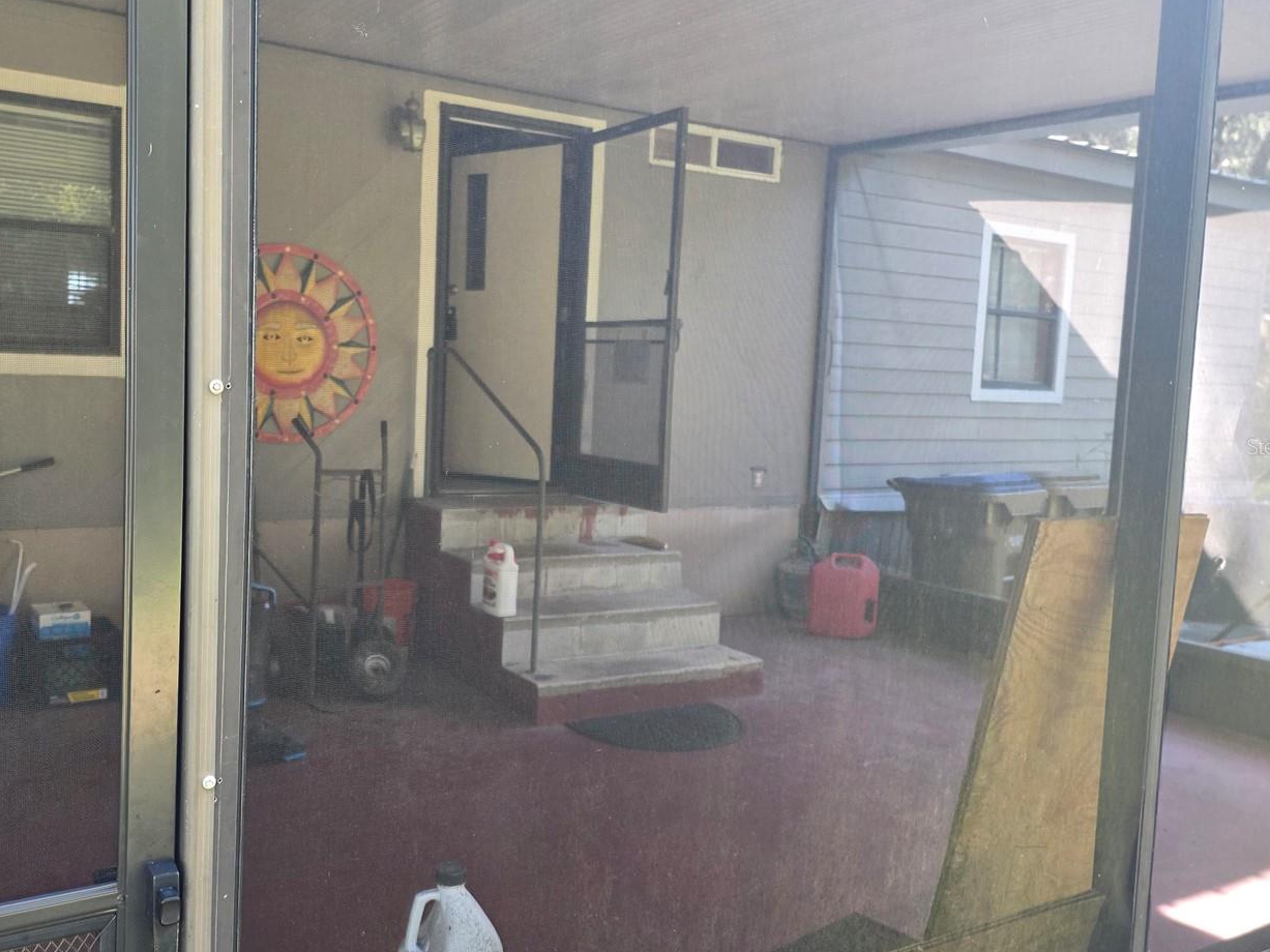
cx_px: 516
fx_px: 1101
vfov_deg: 46.8
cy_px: 446
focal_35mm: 30
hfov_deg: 59.5
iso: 200
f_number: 1.7
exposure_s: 1/180
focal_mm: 6.25
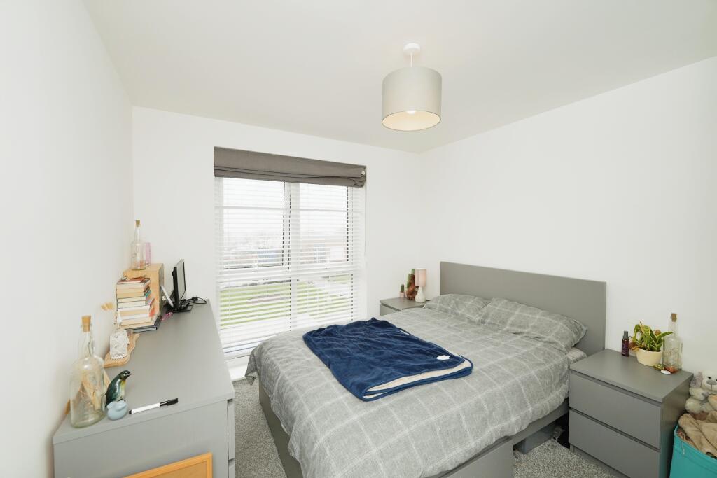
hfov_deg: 104.2
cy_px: 239
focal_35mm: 14
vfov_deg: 81.2
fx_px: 279
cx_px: 358
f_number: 6.3
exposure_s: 1/200
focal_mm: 14
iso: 400
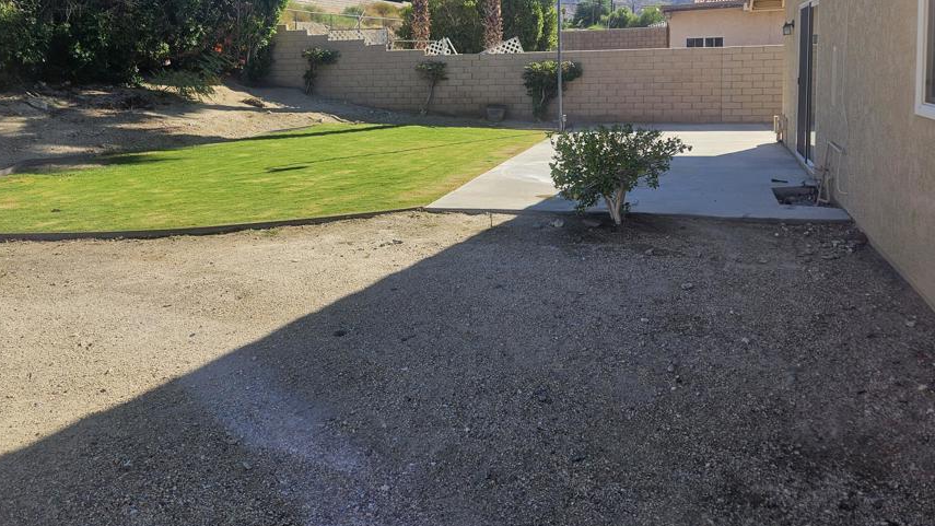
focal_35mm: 30
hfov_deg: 64.3
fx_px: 744
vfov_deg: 38.1
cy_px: 139
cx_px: 445
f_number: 1.8
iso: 25
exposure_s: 1/1765
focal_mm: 5.4
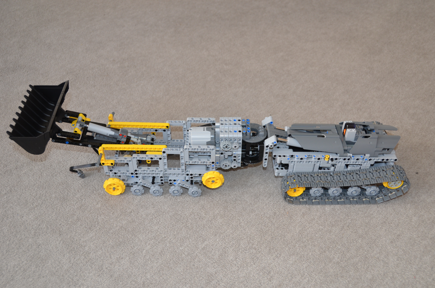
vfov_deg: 36.7
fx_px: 434
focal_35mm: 36
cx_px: 218
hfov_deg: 53.2
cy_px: 144
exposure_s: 1/60
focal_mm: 24
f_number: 4
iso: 400
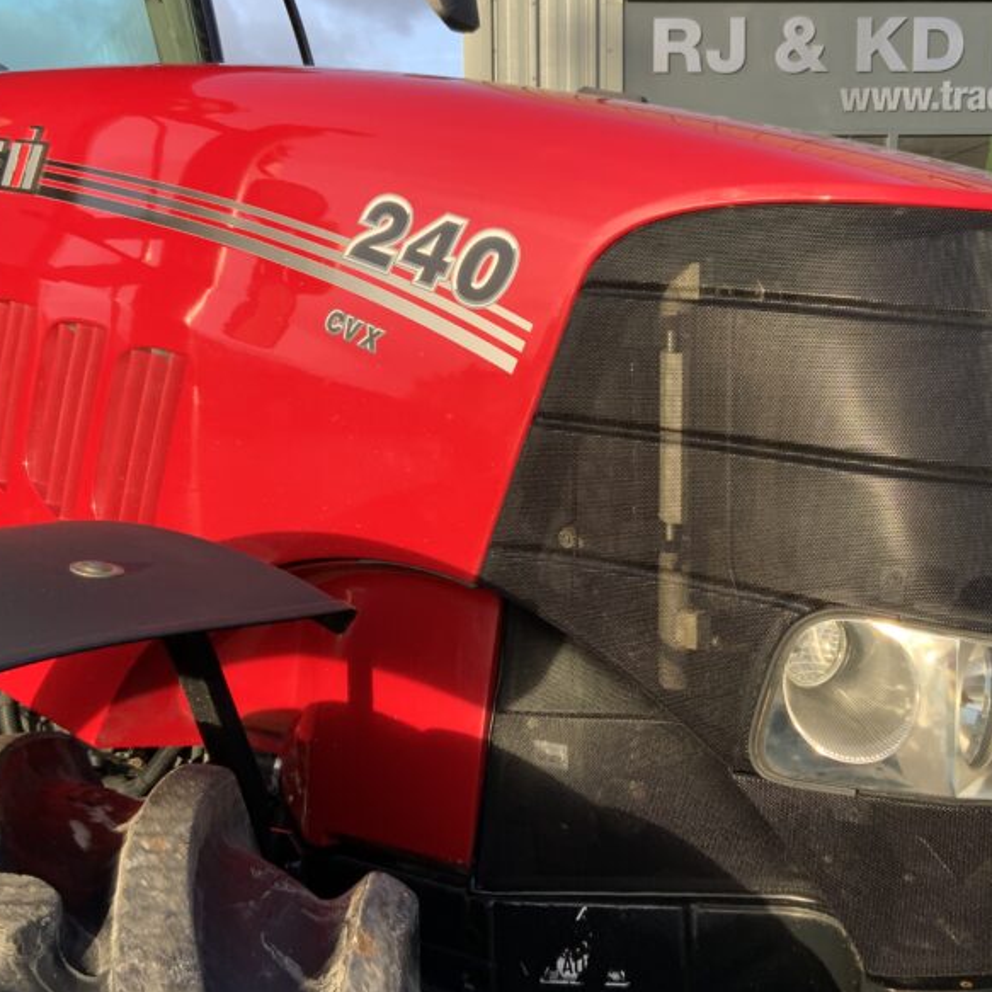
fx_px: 1459
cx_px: 573
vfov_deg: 37.5
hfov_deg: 37.5
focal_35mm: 45
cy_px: 480
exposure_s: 1/272
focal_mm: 3
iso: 16
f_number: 1.8
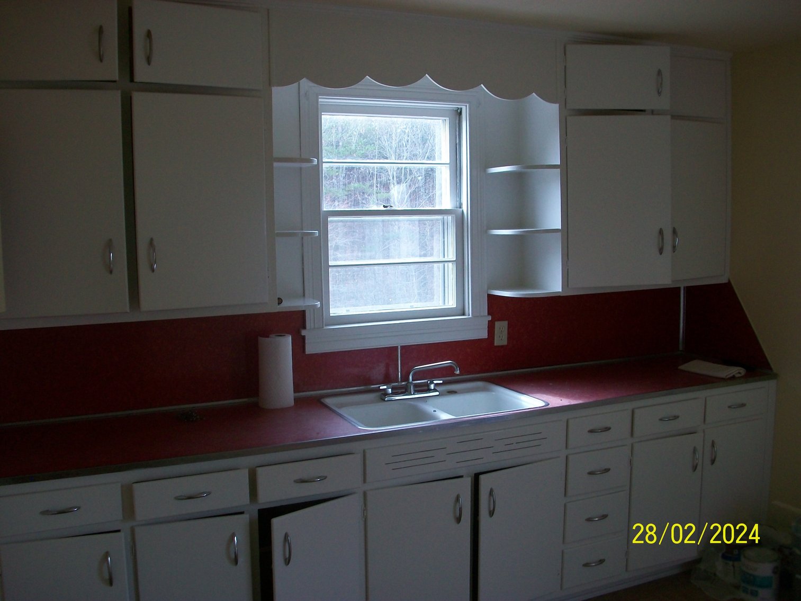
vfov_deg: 41.8
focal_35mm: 34
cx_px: 400
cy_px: 300
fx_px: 787
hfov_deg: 54.0
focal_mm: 5.7
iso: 80
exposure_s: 1/100
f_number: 2.8
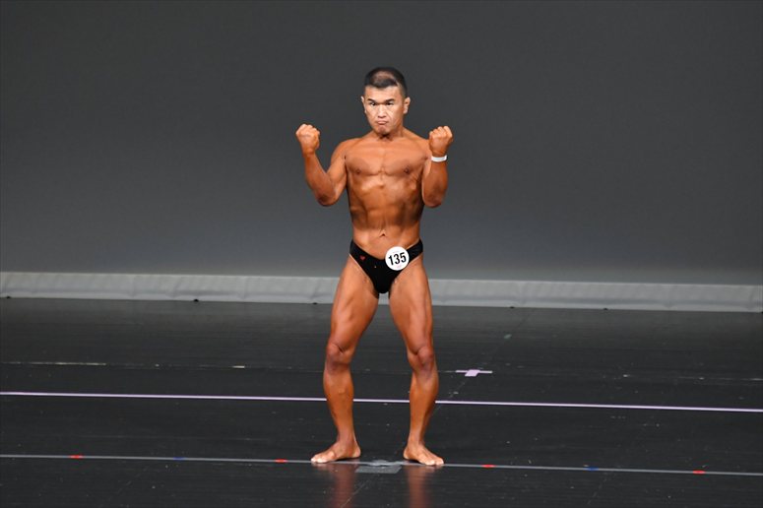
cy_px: 254
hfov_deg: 6.5
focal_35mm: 315
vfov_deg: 4.4
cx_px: 382
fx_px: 6673
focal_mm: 210
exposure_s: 1/400
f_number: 5.6
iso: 4000
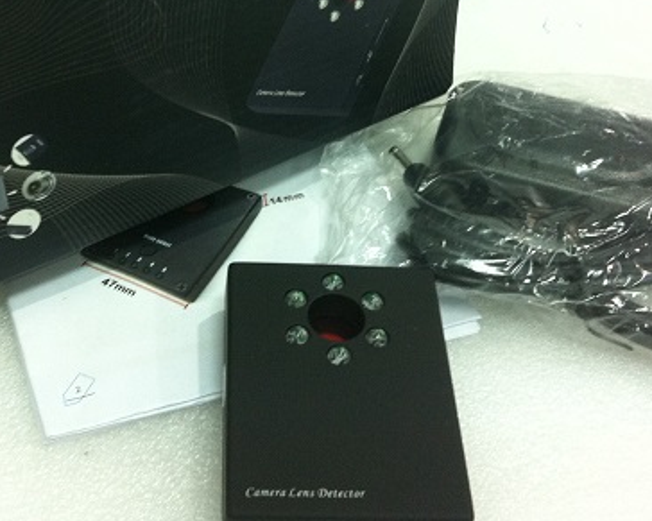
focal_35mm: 60
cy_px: 147
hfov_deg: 31.4
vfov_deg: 25.2
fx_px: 1157
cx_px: 270
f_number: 2.8
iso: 125
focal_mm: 3.85
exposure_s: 1/15
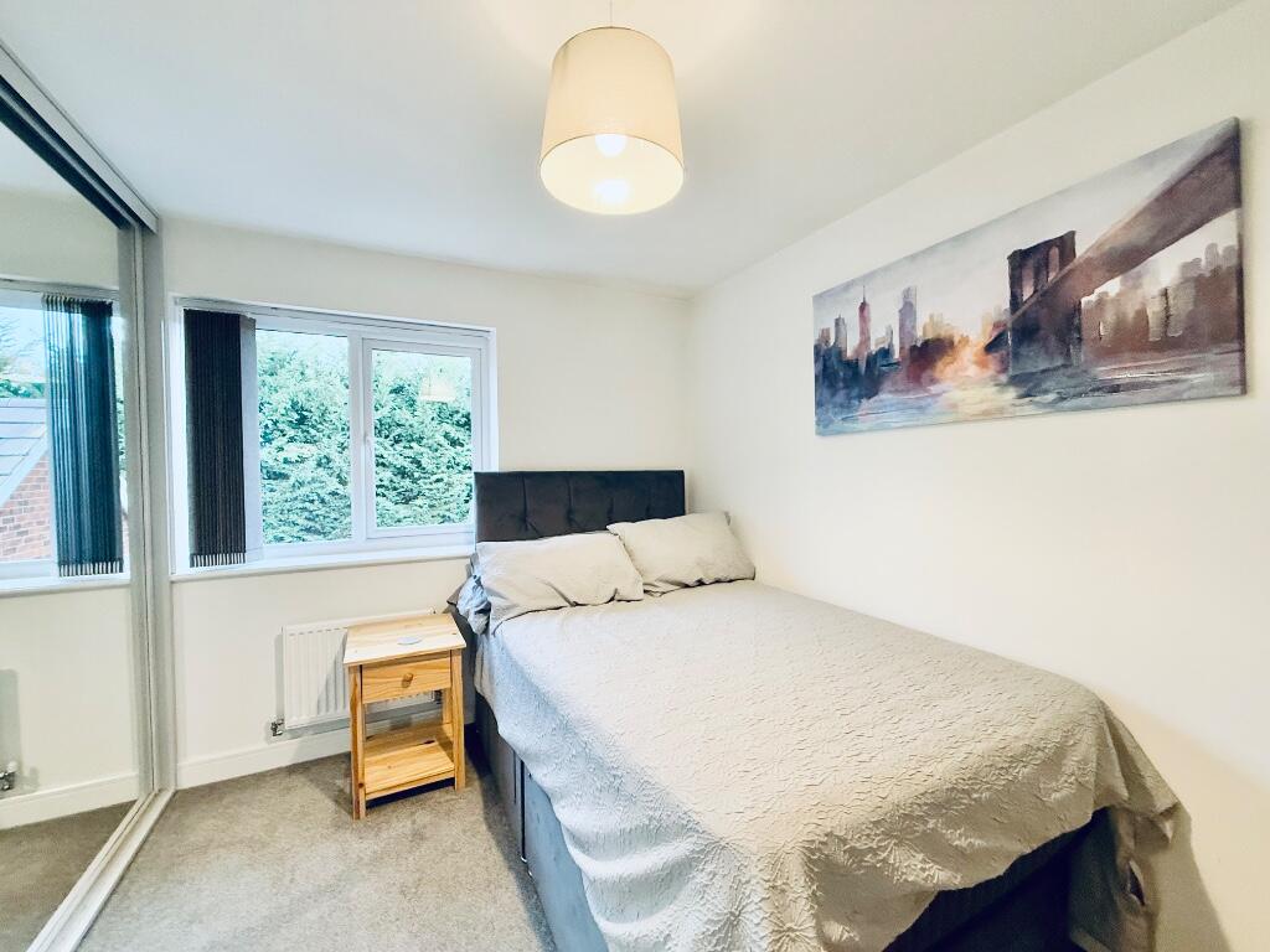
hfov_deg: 102.1
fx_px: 514
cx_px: 635
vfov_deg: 85.7
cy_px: 476
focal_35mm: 14
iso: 320
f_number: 2.2
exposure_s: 1/50
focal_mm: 2.22
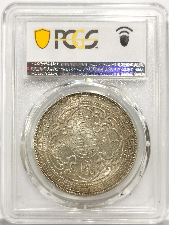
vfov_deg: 35.5
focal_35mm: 54
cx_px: 84
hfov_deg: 27.0
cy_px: 112
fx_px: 352
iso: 125
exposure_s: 1/100
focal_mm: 5.56
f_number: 16
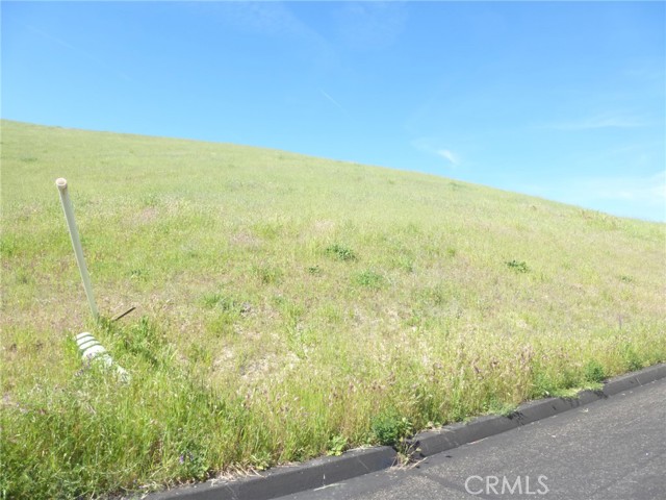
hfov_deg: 71.6
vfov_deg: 56.8
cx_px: 333
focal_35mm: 24
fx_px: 462
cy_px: 250
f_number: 4
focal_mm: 4.3
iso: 100
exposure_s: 1/320
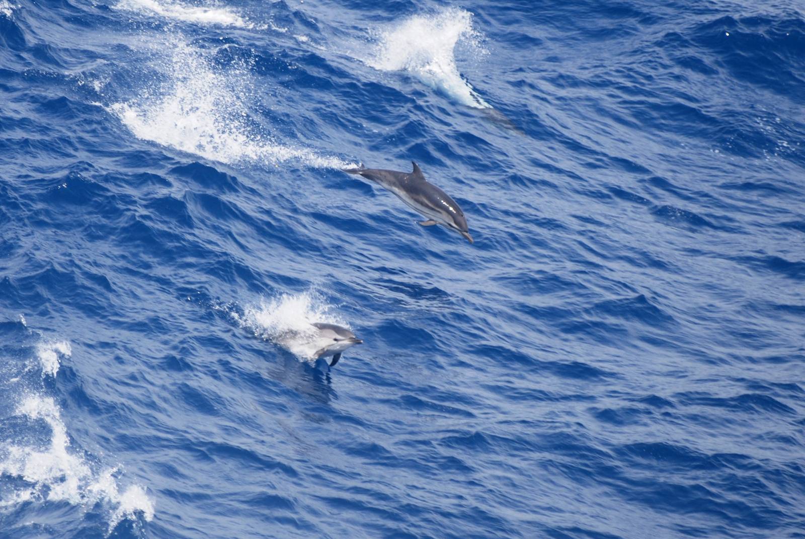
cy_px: 270
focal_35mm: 330
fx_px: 7388
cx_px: 402
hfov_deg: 6.2
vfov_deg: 4.2
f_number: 5.3
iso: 110
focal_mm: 220
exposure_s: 1/500
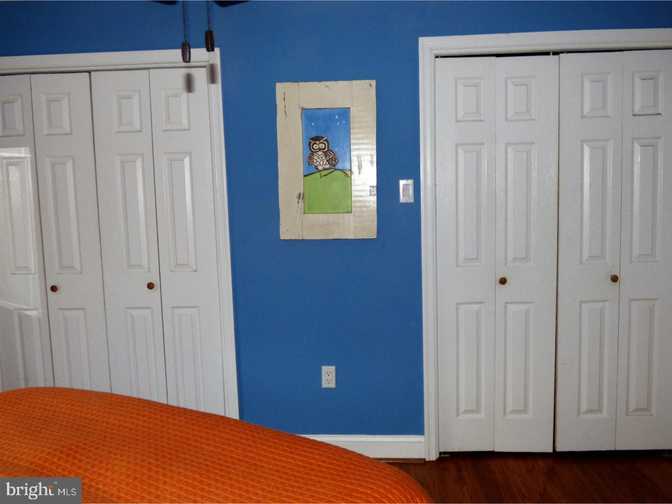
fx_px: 582
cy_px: 252
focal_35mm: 30
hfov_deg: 60.0
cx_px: 336
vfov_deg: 46.8
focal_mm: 5.29
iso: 160
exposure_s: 1/60
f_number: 3.3
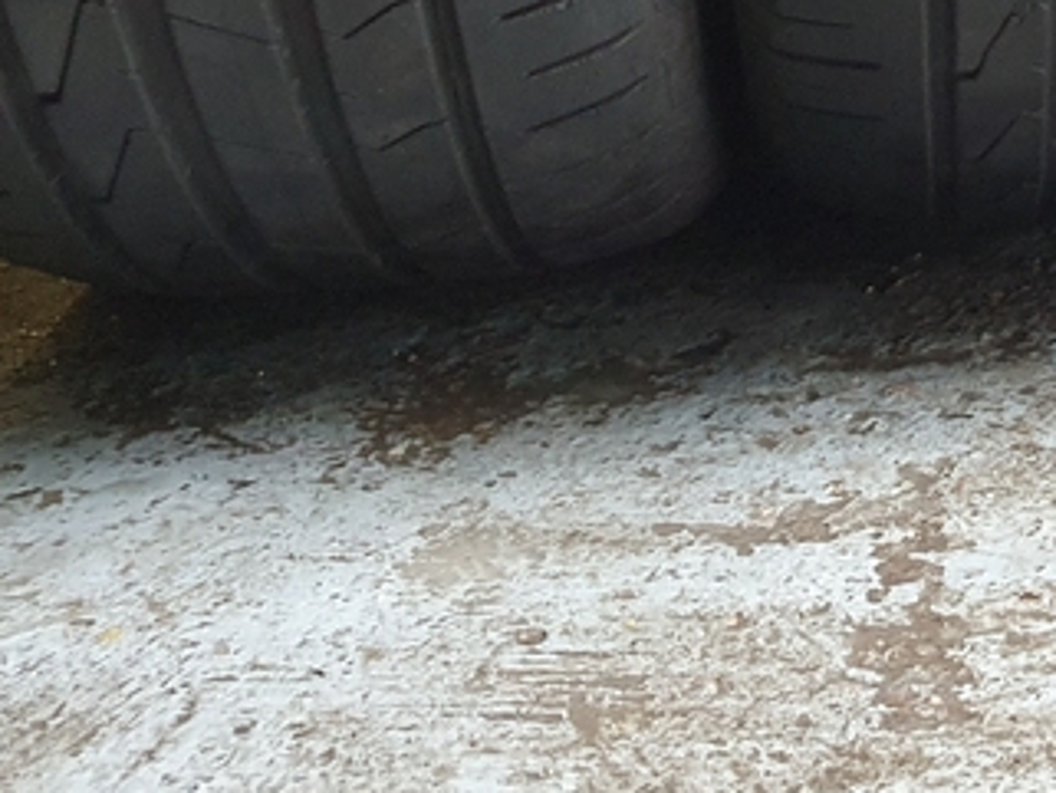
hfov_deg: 21.1
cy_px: -451
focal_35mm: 83
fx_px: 2533
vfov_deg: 16.1
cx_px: 1424
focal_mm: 4.32
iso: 400
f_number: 1.5
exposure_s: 1/50
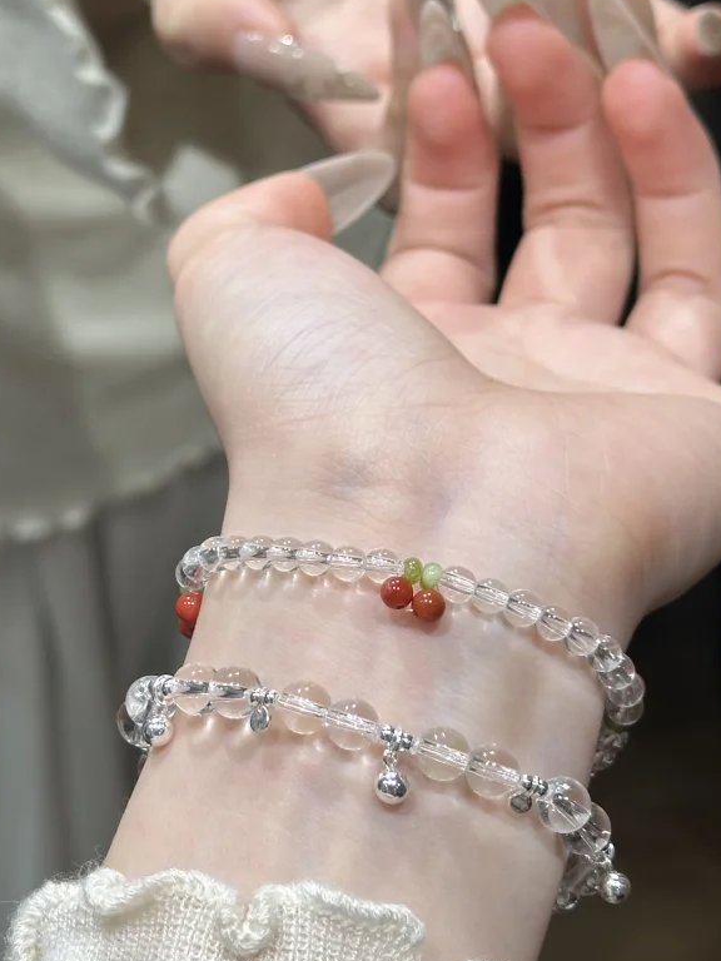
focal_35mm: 90
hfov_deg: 16.4
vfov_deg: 21.8
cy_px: 448
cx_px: 207
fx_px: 2499
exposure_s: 1/154
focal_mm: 6.86
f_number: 1.78
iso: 50
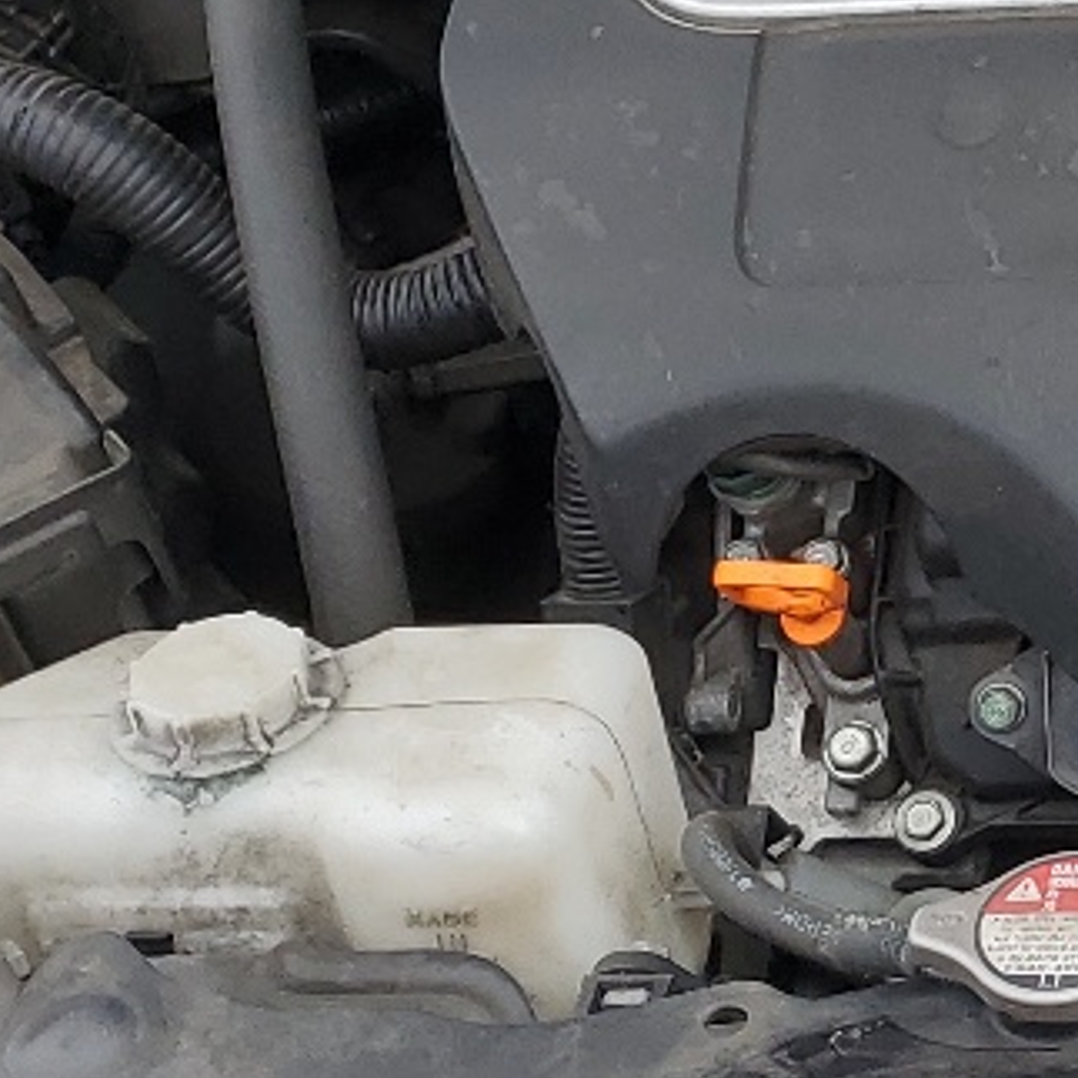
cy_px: 130
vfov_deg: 15.1
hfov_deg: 13.5
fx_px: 4017
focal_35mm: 114
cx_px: 1999
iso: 50
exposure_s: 1/1111
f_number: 1.5
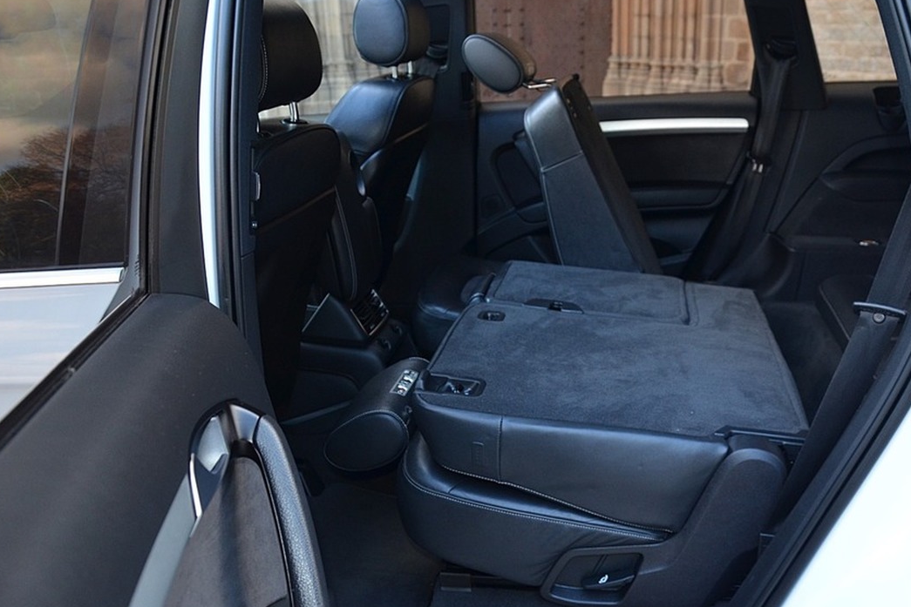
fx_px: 835
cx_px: 548
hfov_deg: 56.8
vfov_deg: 40.0
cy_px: 329
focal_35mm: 33
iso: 400
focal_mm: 18
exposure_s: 1/80
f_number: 3.5
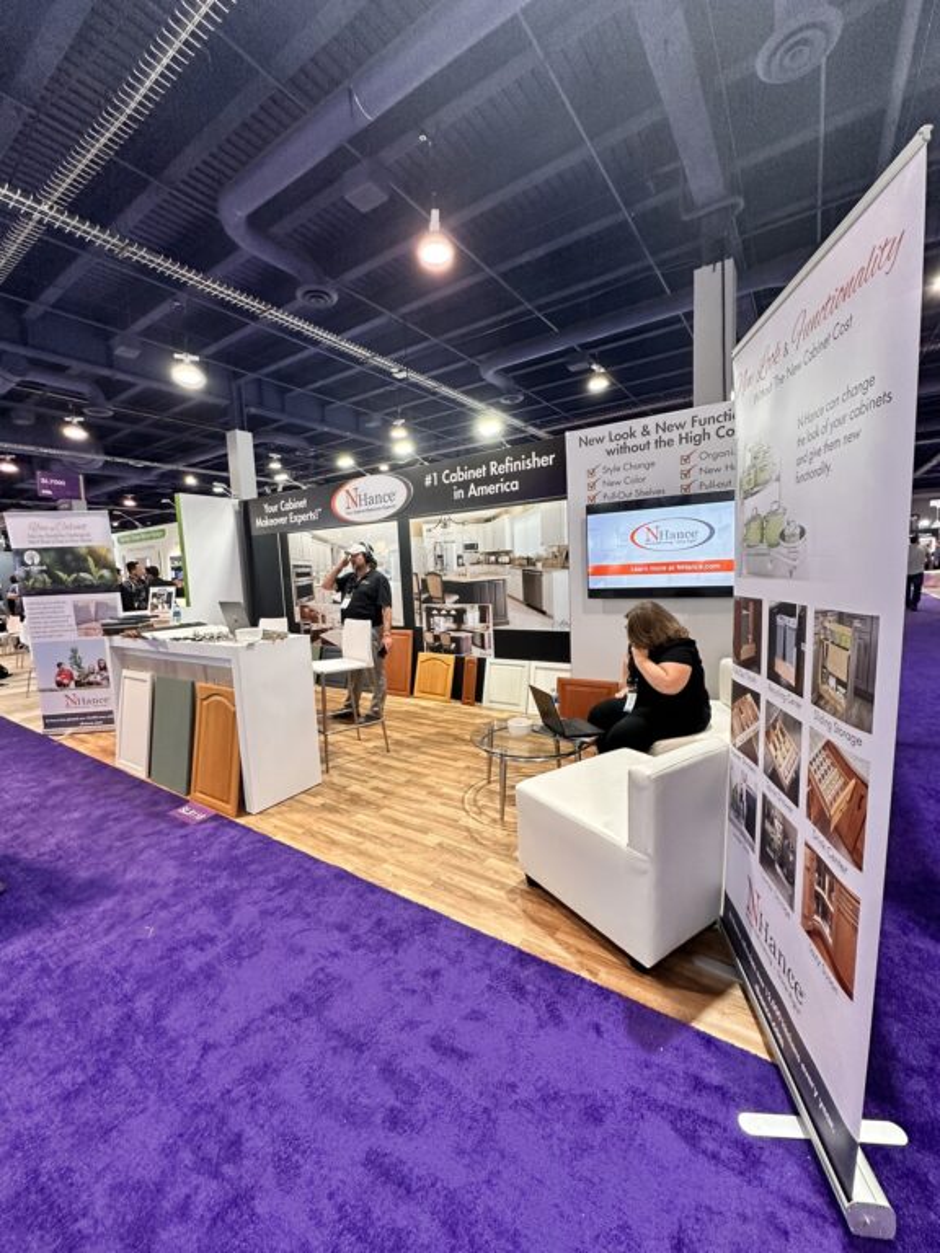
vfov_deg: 102.1
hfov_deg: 85.7
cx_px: 470
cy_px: 626
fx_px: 507
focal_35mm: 14
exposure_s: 1/120
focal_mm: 2.22
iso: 250
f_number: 2.2
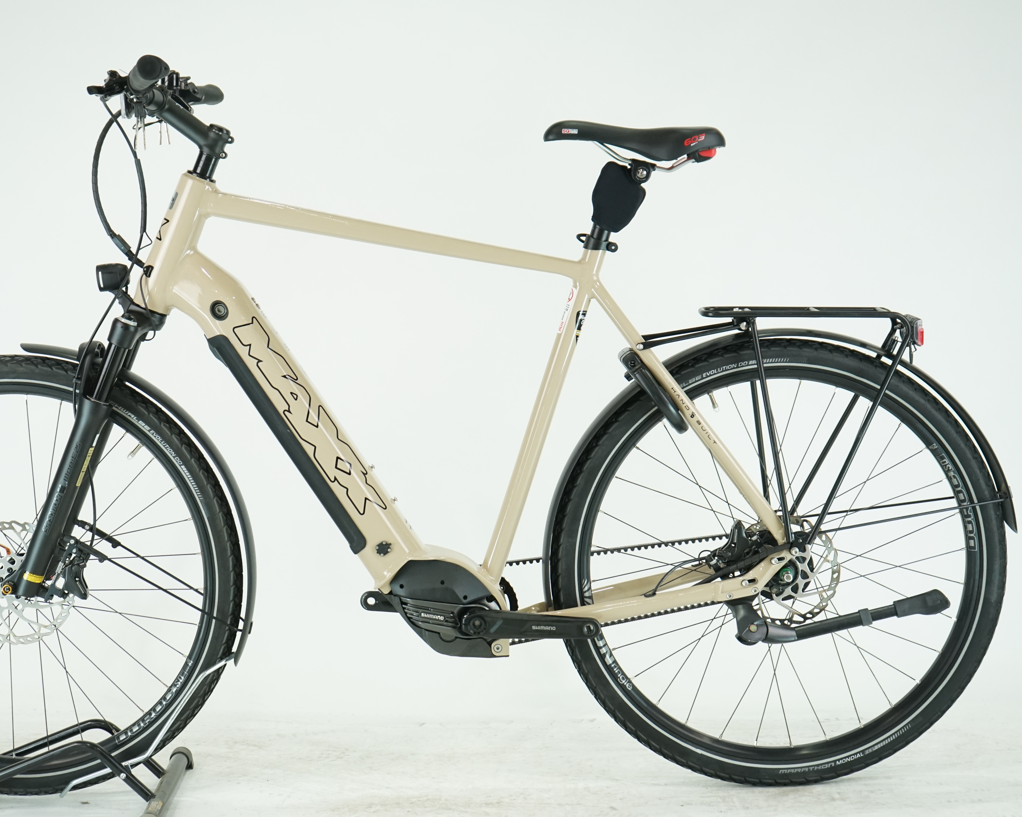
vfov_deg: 24.2
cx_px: 404
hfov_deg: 29.9
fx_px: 1905
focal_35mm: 63
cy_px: 417
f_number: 5.6
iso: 1600
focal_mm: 54
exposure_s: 1/200
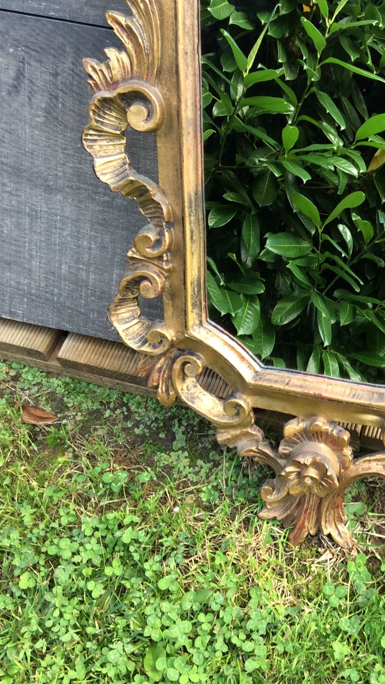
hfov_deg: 24.8
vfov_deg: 43.7
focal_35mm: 47
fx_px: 853
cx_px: 338
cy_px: 341
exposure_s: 1/33
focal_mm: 3.3
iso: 32
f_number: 2.4
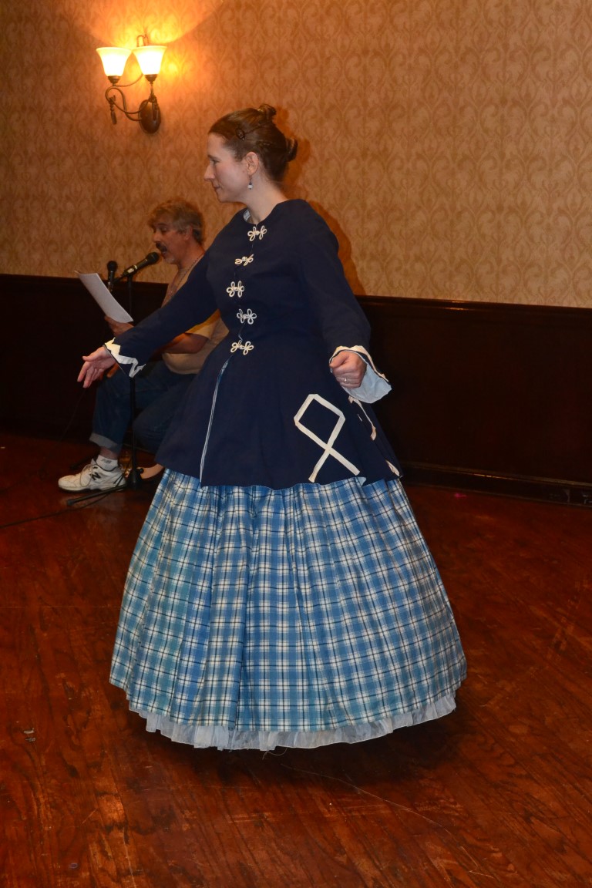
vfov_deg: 37.9
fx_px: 1295
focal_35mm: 52
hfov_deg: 25.8
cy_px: 444
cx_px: 296
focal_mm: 35
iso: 3200
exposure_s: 1/60
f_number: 7.1
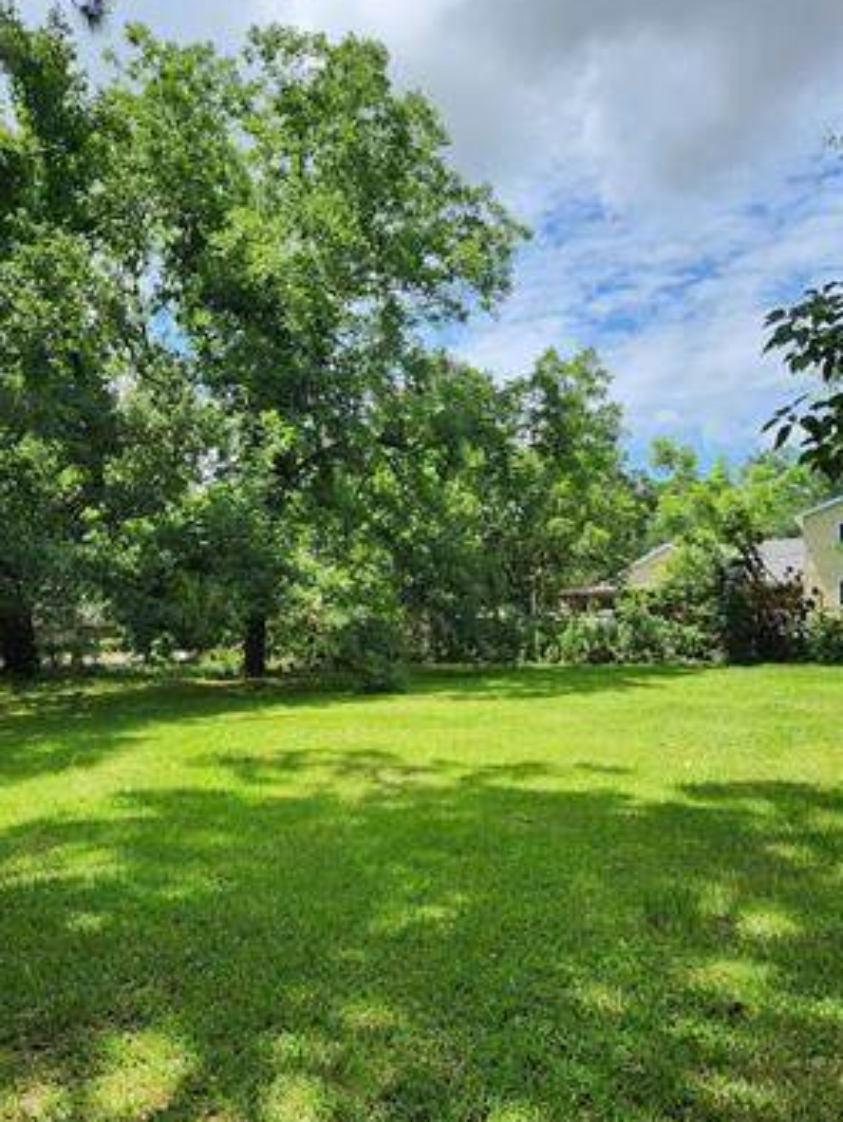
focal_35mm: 28
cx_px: 376
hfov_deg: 49.7
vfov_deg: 63.1
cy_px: 641
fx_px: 908
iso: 20
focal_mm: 5.4
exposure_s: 1/1070
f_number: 1.8
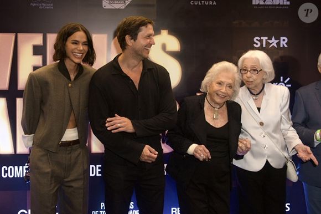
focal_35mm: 35
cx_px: 160
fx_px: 312
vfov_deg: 37.8
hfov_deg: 54.5
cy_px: 107
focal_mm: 35
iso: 2500
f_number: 2.8
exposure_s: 1/320
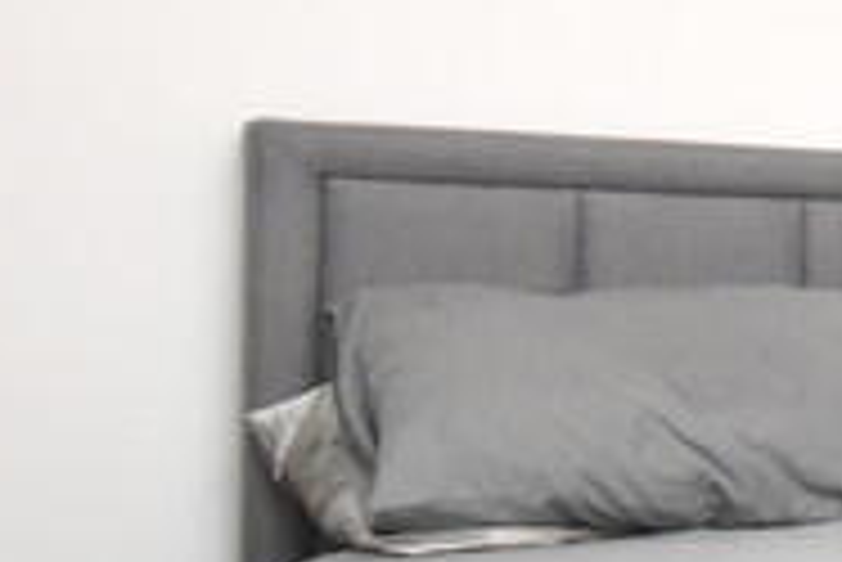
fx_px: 1919
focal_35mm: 82
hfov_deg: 17.7
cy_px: 326
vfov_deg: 16.7
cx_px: 1670
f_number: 4.5
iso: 1600
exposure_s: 1/100
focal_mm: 10
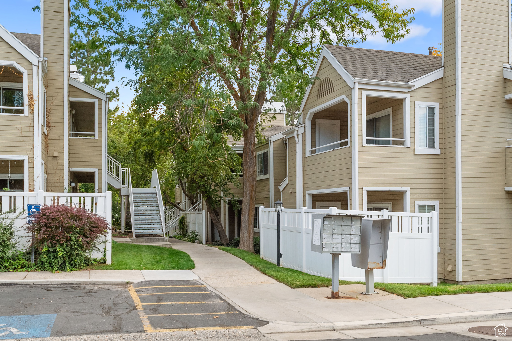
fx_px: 498
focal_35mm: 35
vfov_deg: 37.8
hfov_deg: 54.4
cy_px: 170
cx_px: 256
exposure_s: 1/640
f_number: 8
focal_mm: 35
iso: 1600
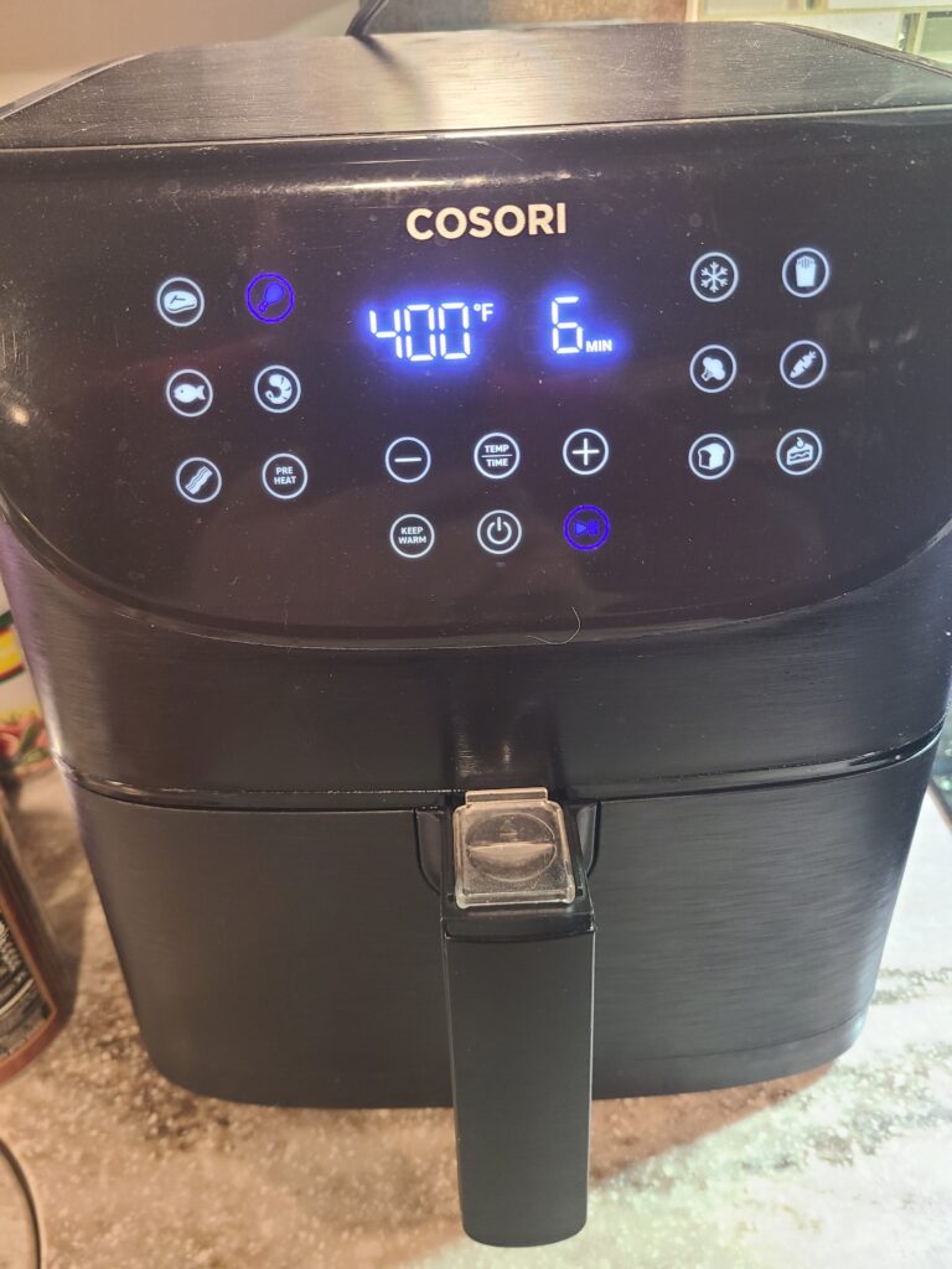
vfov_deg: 67.3
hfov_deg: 53.1
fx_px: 953
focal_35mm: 26
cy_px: 634
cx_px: 476
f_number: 1.8
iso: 500
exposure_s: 1/24
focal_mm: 5.4
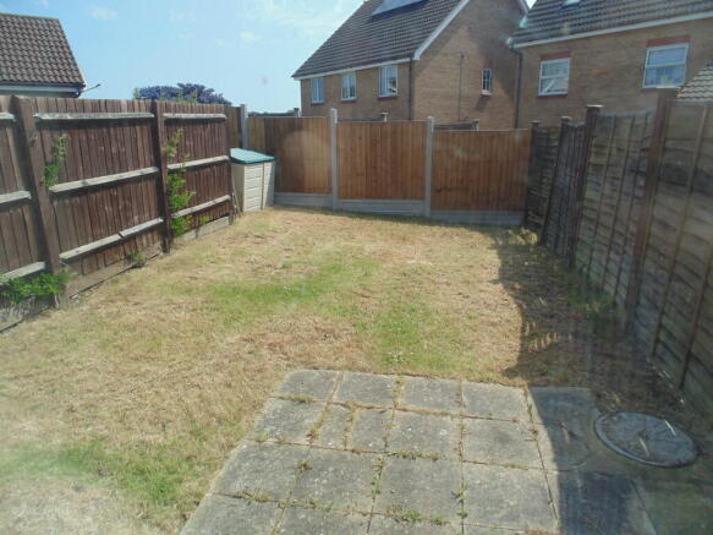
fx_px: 453
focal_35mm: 22
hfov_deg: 76.4
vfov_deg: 61.1
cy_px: 268
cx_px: 356
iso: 80
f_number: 3.1
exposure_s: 1/800
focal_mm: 4
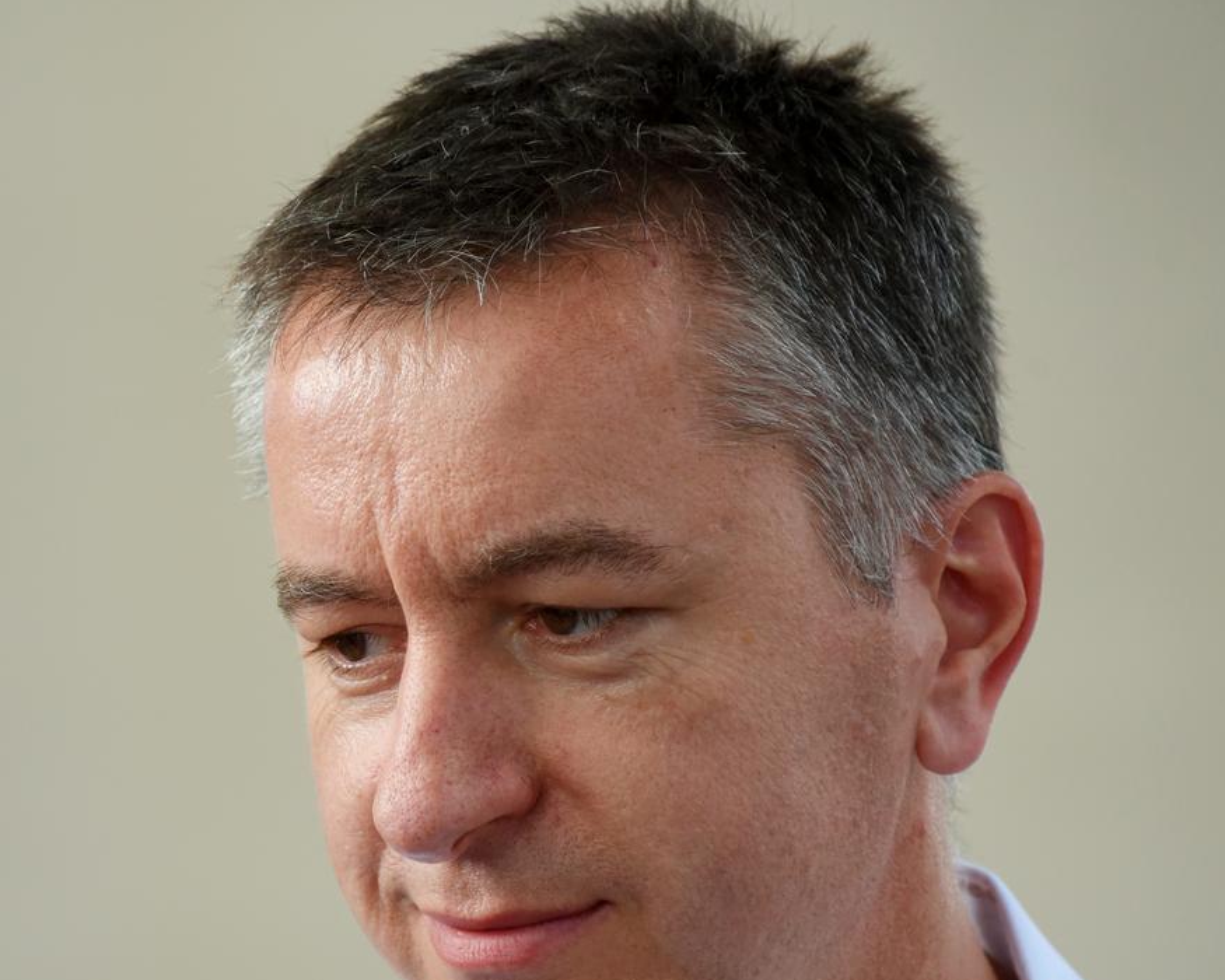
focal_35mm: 515
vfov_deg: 3.0
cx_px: 312
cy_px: 695
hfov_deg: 3.8
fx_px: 18671
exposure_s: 1/500
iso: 1000
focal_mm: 300
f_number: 5.6
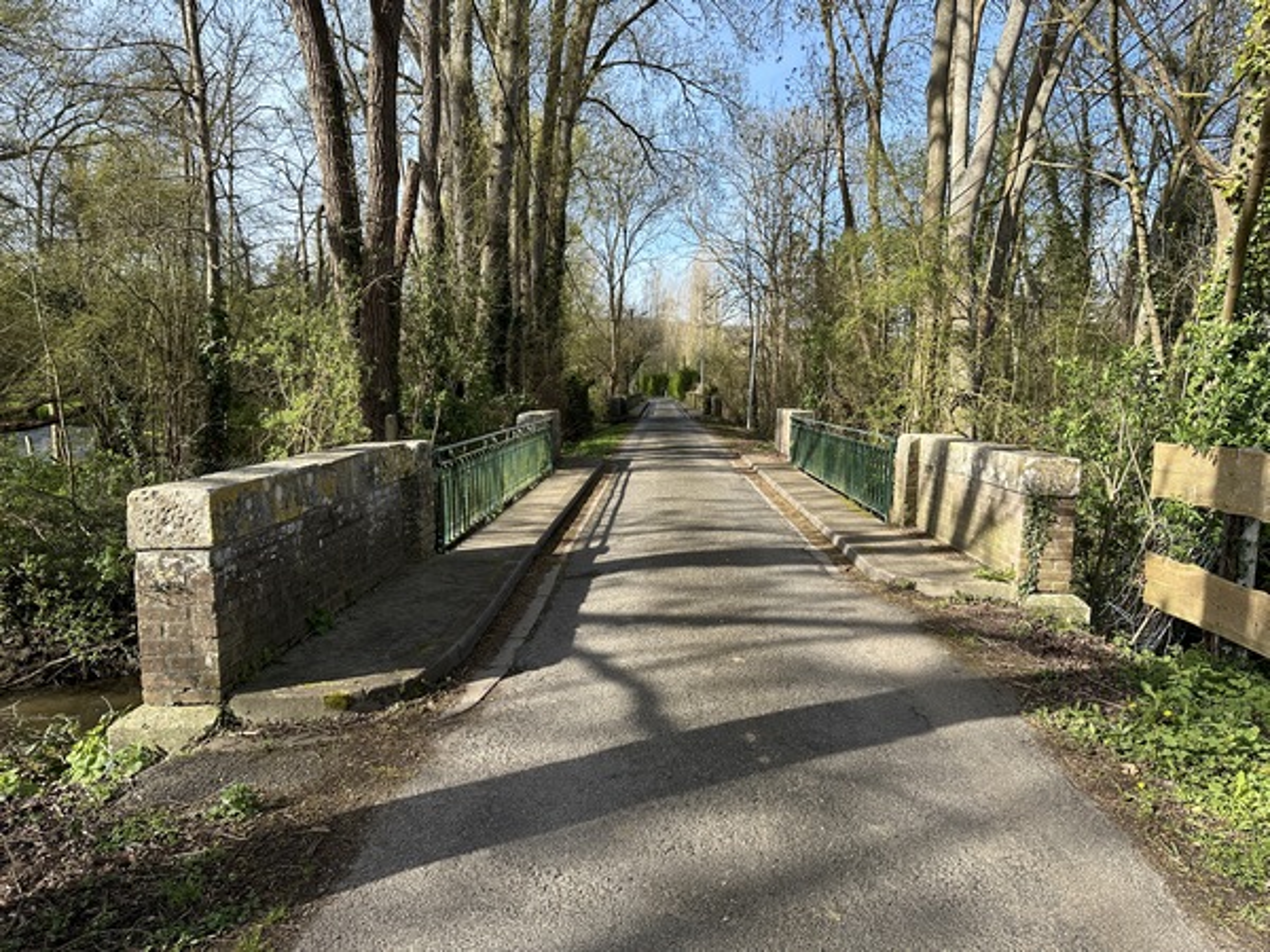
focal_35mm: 24
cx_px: 635
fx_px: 881
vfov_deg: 56.8
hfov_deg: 71.6
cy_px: 476
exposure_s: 1/1541
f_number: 1.78
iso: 80
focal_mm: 6.86
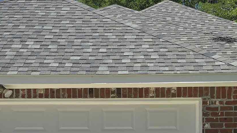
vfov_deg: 12.8
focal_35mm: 93
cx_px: 145
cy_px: 135
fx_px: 585
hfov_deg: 22.9
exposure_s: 1/1218
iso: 12
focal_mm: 6.3
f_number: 1.7
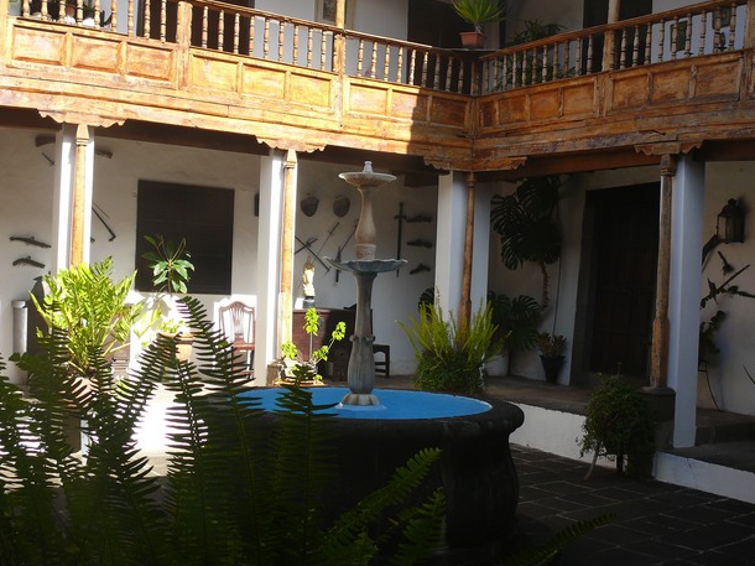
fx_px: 937
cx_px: 422
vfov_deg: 33.5
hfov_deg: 43.8
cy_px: 311
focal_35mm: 43
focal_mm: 7.4
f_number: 4
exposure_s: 1/80
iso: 100
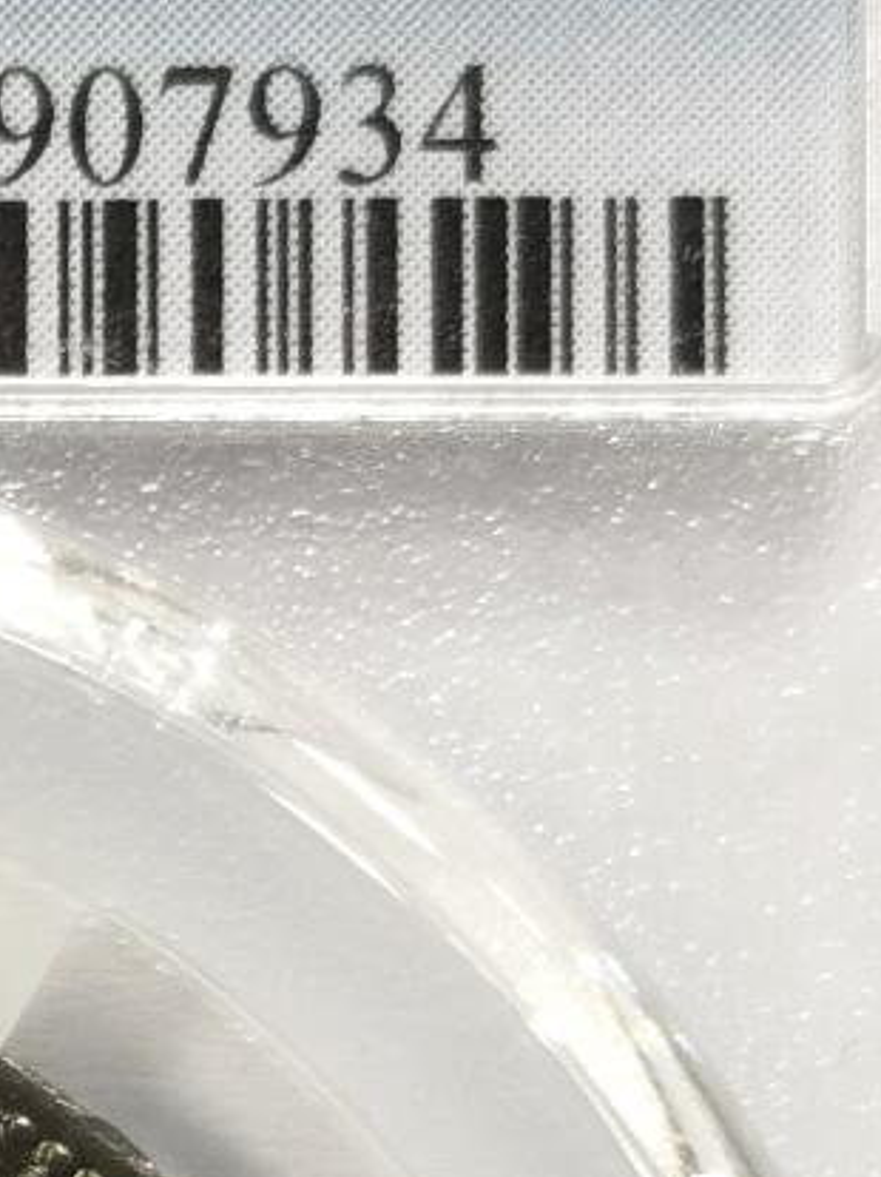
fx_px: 7983
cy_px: 1186
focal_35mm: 235
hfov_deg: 6.2
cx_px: -563
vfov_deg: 8.4
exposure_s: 1/100
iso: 160
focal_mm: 5.56
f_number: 16
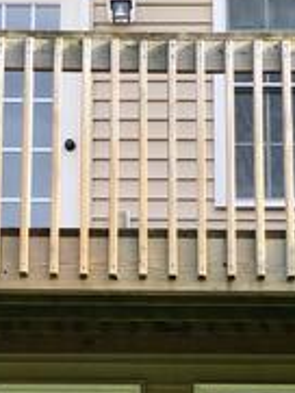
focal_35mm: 93
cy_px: 319
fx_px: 1055
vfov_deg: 20.8
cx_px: 133
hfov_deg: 15.9
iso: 25
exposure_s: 1/472
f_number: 2.2
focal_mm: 4.15
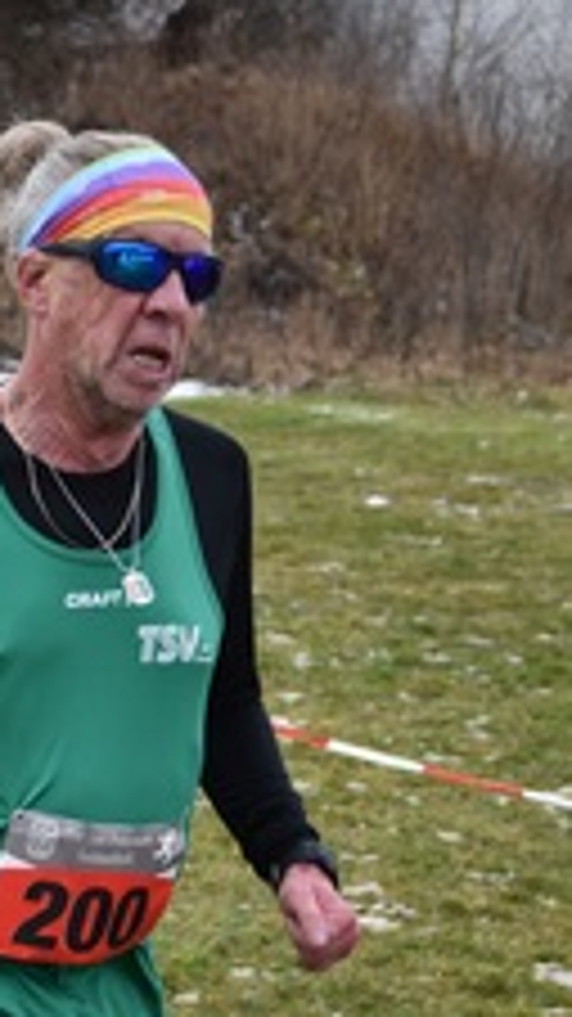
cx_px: 43
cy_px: 774
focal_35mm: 125
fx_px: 3371
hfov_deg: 9.6
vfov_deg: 17.1
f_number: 4.8
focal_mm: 45
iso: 450
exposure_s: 1/1000
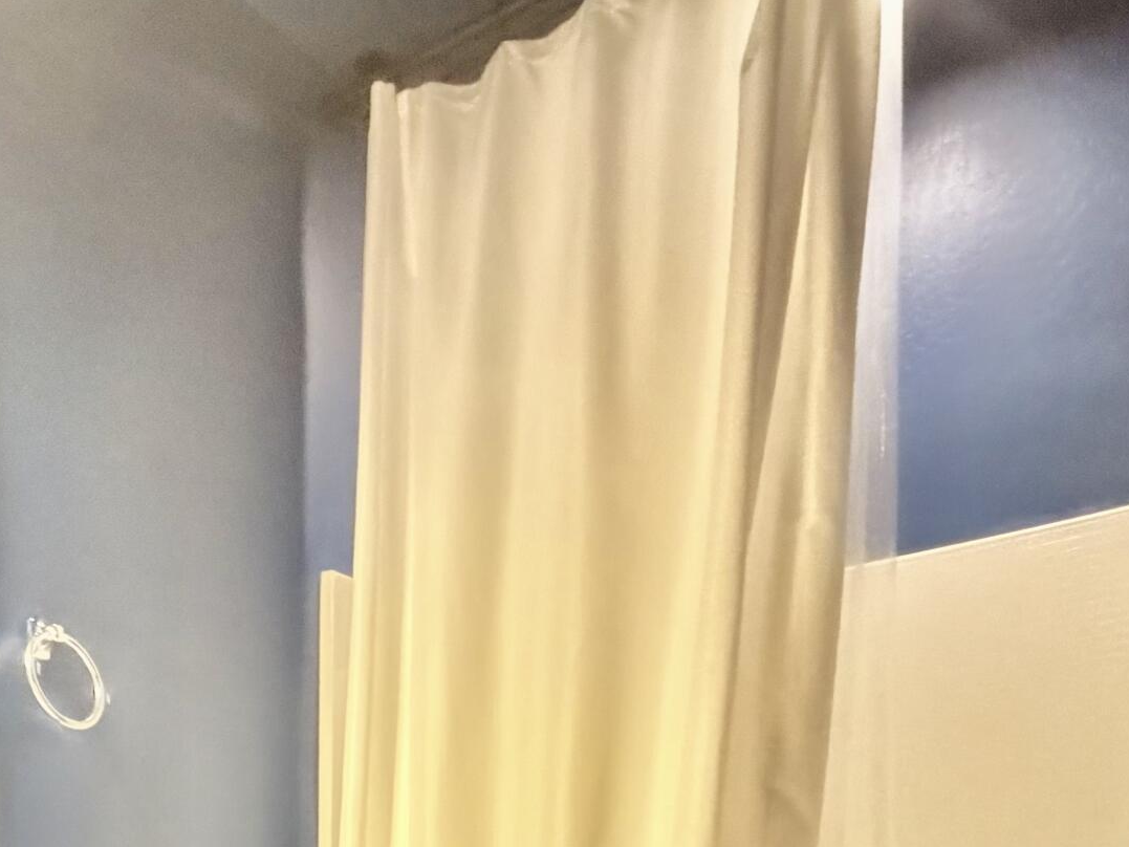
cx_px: 58
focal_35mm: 39
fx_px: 1272
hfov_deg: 42.7
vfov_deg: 28.6
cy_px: 1156
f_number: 2.2
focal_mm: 2.22
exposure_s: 1/30
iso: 2500
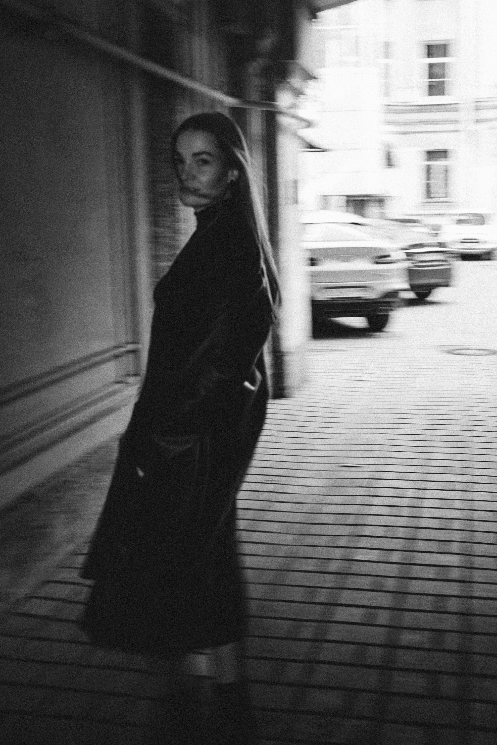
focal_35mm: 44
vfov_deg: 44.4
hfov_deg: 30.4
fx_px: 911
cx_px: 299
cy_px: 336
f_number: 2.8
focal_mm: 34
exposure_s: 1/20
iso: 100
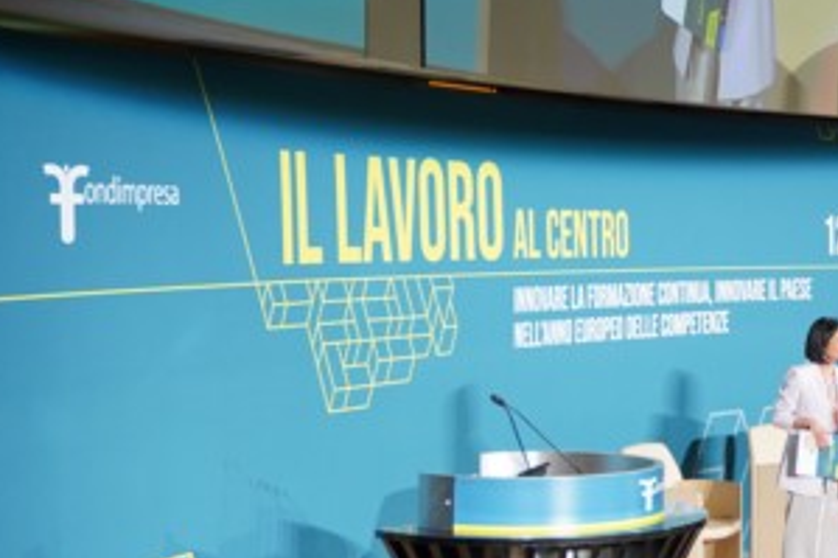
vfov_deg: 13.8
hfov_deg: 19.2
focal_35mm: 99
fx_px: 2303
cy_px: 324
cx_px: 1057
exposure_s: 1/125
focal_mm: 37
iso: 1250
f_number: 2.8
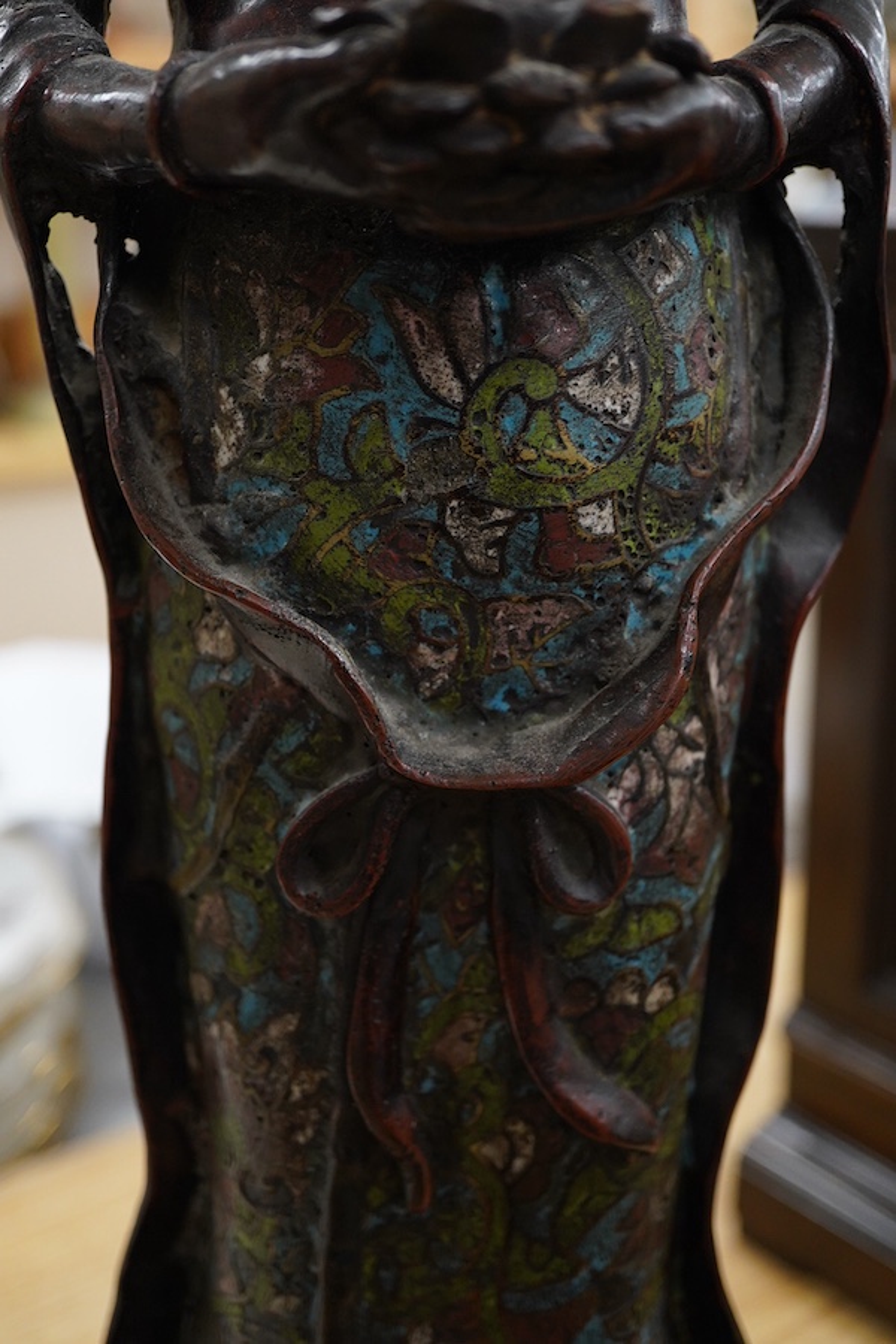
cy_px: 672
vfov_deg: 43.6
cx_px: 448
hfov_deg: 29.9
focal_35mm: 45
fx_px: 1680
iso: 1250
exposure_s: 1/125
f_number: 3.5
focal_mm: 30
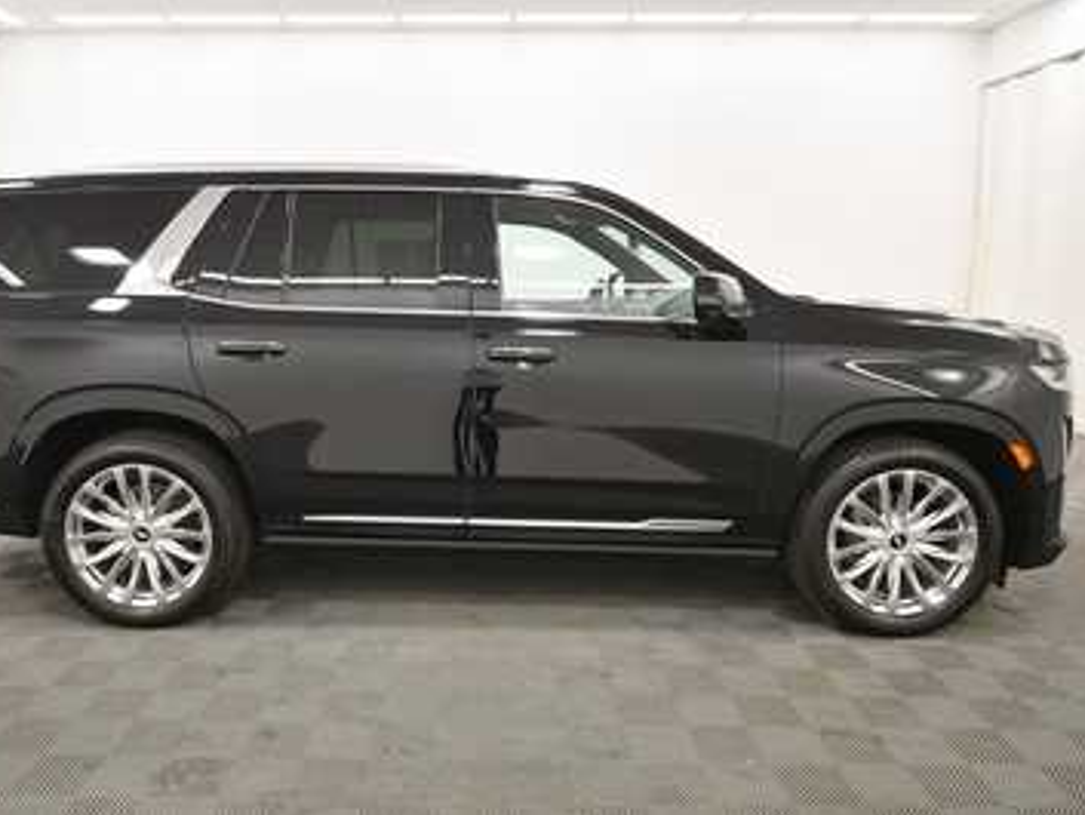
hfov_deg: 71.3
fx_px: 753
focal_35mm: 24
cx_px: 476
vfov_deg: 56.8
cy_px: 408
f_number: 5.3
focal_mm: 15
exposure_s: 1/125
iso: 1100
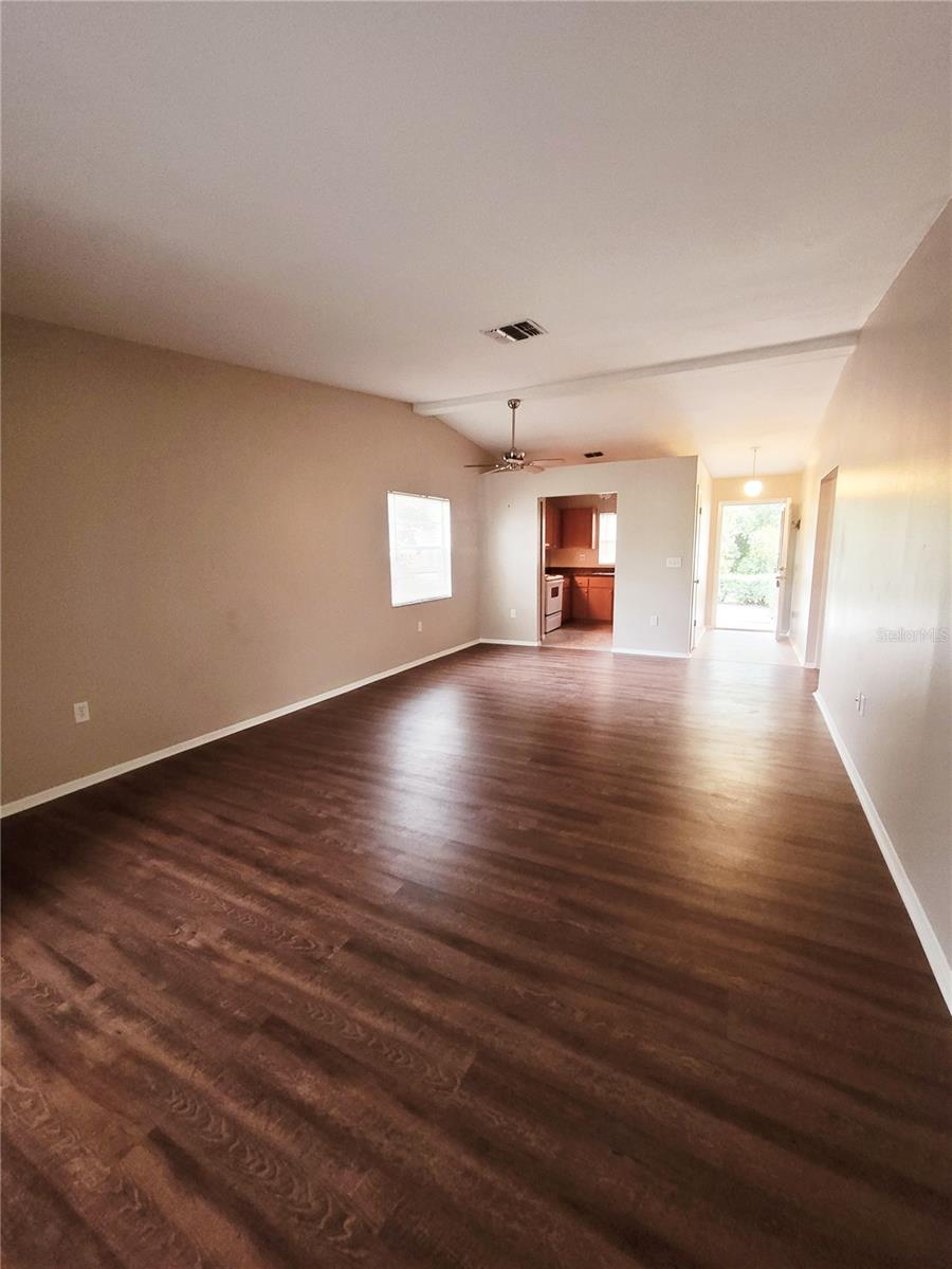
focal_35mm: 13
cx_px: 476
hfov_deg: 89.9
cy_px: 634
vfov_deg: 106.2
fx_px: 477
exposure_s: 1/24
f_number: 2.2
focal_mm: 2.2
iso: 640
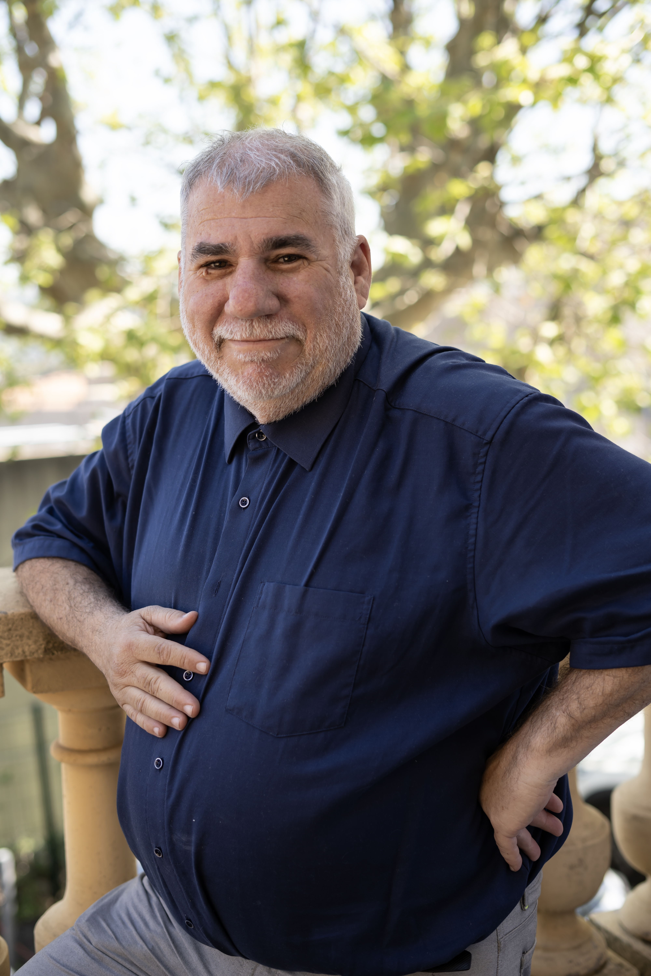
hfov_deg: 27.0
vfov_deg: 39.6
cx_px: 326
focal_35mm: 50
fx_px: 1356
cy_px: 488
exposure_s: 1/250
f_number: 2.8
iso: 100
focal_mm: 50
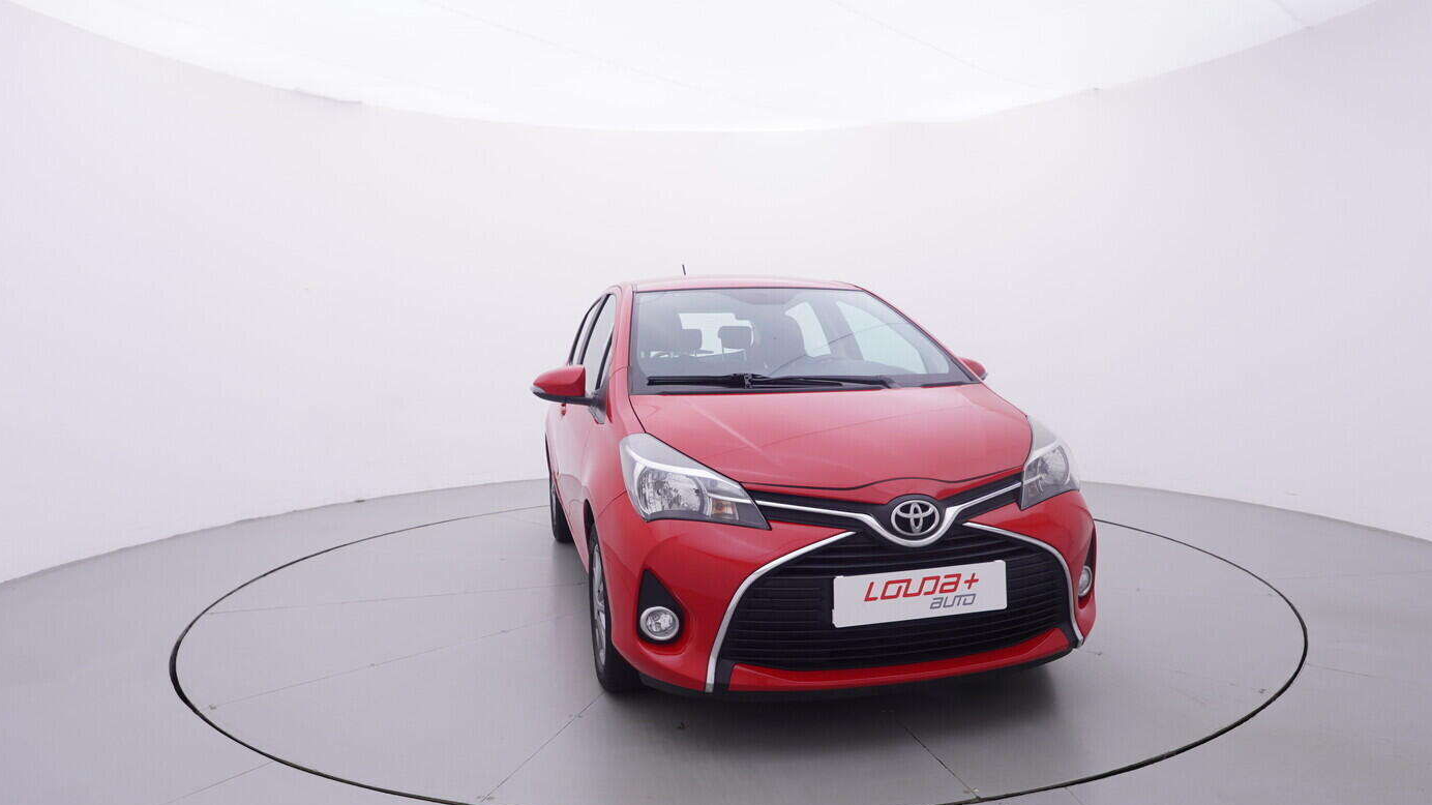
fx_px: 932
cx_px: 739
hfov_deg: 75.1
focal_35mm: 25
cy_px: 448
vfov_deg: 46.6
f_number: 5
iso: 200
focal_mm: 15
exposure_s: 1/80
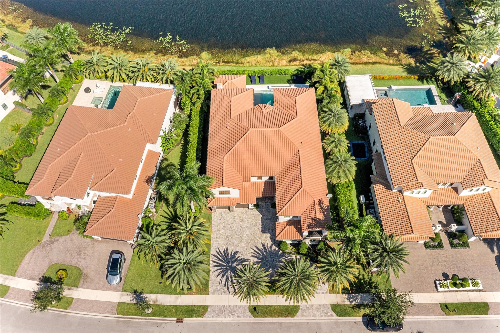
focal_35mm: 28
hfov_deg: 65.5
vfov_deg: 46.4
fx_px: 389
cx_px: 250
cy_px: 166
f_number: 4
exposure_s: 1/4000
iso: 400
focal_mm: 10.26
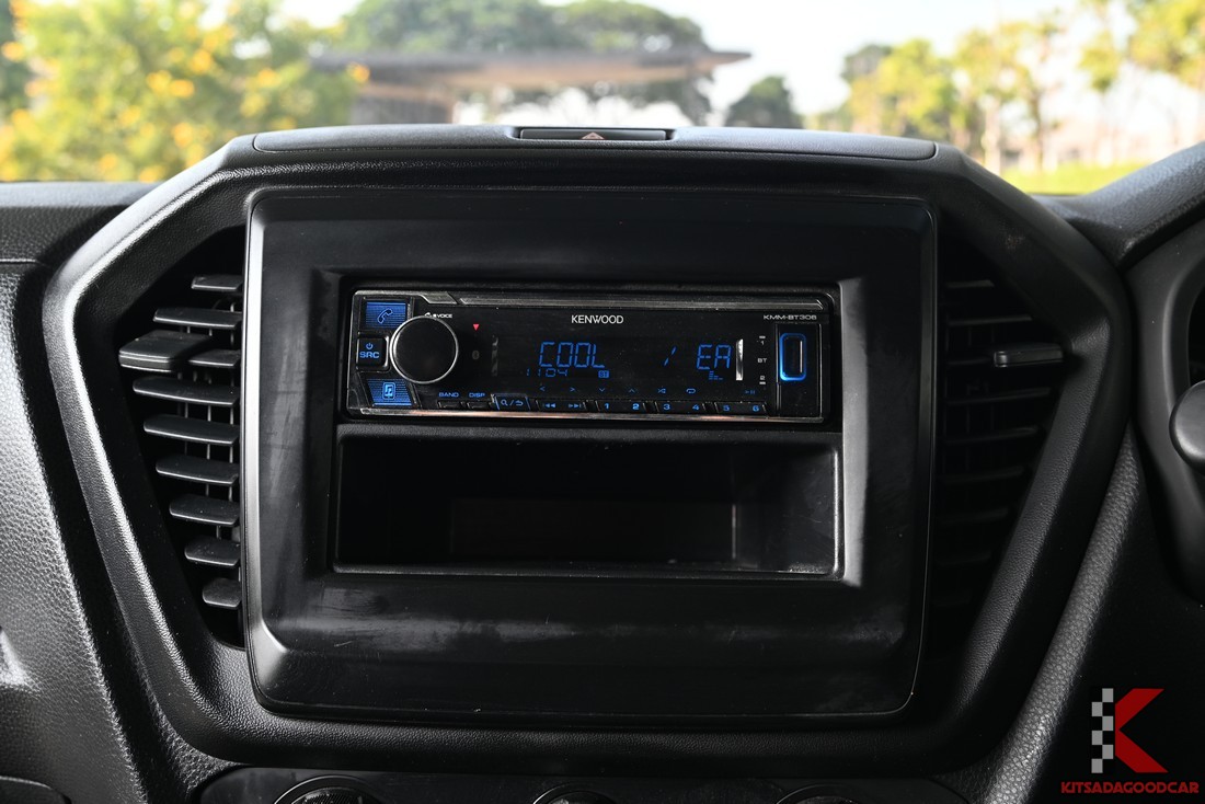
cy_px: 402
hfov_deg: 56.5
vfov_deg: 39.4
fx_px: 1122
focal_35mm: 34
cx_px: 602
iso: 200
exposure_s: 1/30
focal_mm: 33.5
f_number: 6.7
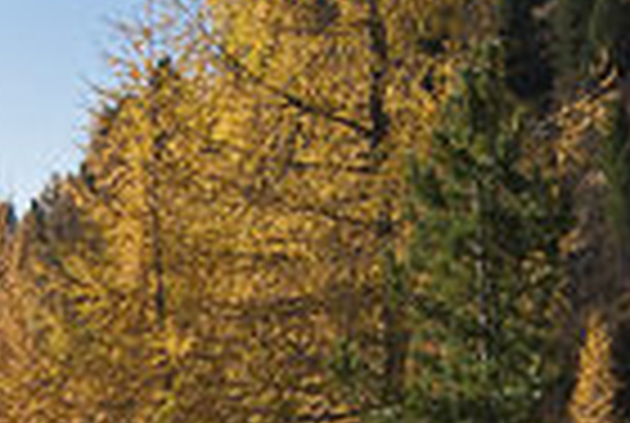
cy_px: 441
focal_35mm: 116
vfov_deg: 11.7
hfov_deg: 17.5
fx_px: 2034
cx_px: 162
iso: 200
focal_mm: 18
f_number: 8
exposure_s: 1/100
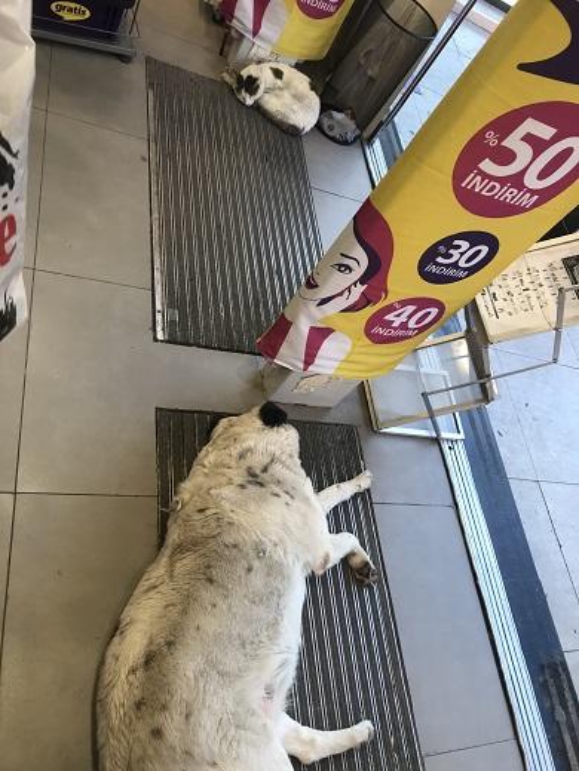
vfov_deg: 63.4
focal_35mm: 28
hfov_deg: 49.7
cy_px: 386
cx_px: 290
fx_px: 624
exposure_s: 1/50
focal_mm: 4
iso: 25
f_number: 1.8
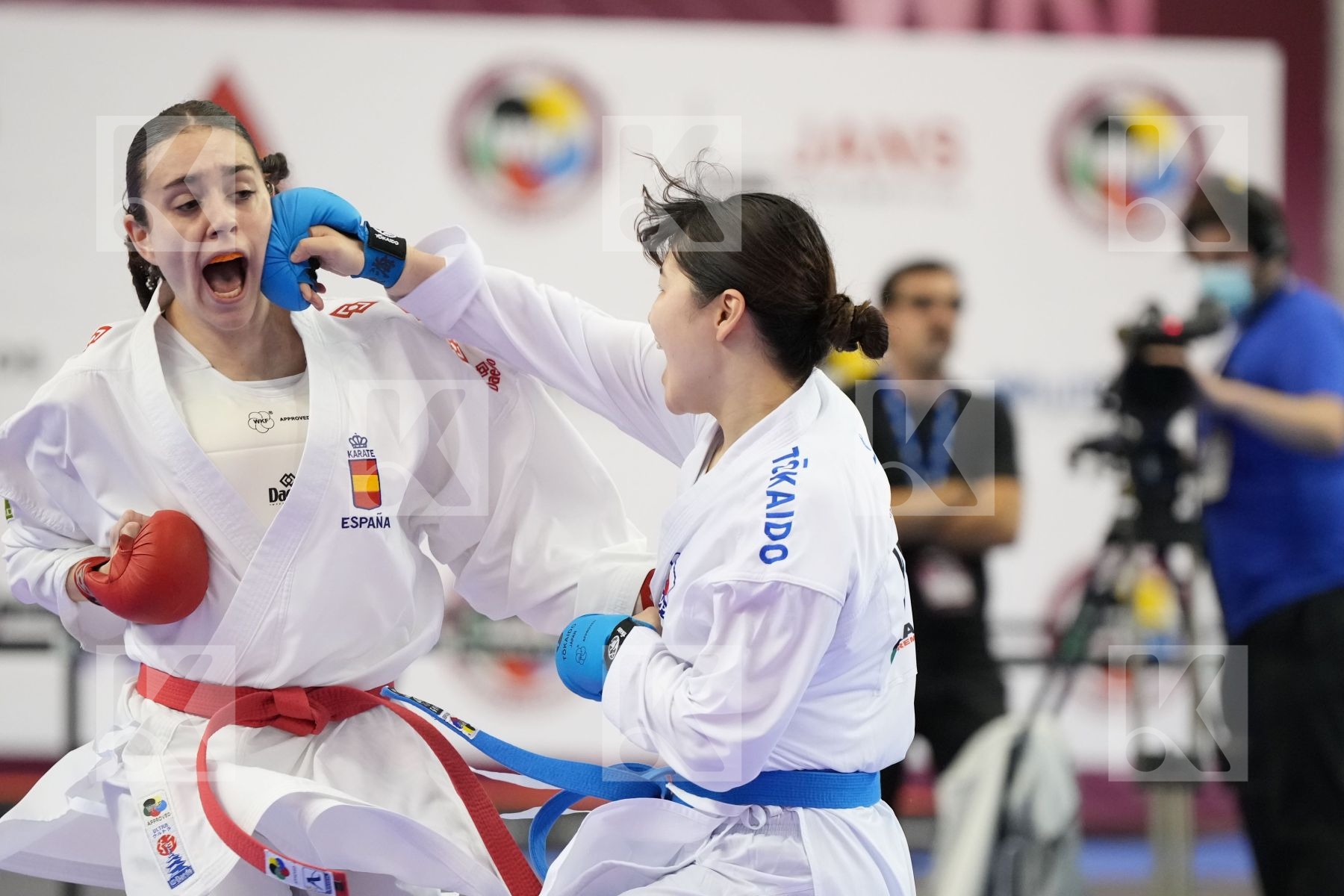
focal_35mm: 255
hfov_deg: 8.1
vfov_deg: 5.4
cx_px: 672
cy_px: 448
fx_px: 9519
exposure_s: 1/1000
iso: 3200
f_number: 2.8
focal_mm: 170
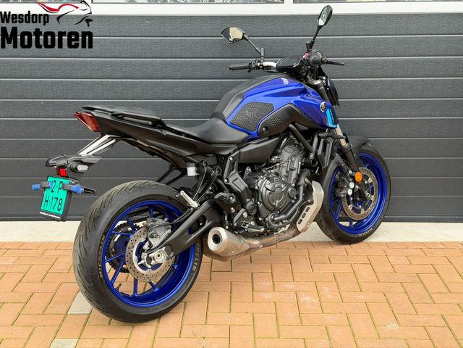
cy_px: 174
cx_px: 232
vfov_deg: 30.3
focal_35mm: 48
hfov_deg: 39.7
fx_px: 642
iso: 50
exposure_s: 1/188
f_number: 1.78
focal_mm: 6.76
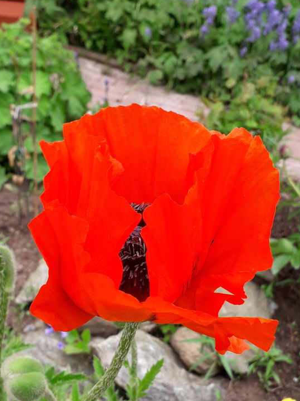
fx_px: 520
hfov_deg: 32.2
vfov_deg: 41.4
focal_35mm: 45
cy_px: 275
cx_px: 162
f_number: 1.9
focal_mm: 3.6
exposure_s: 1/574
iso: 40
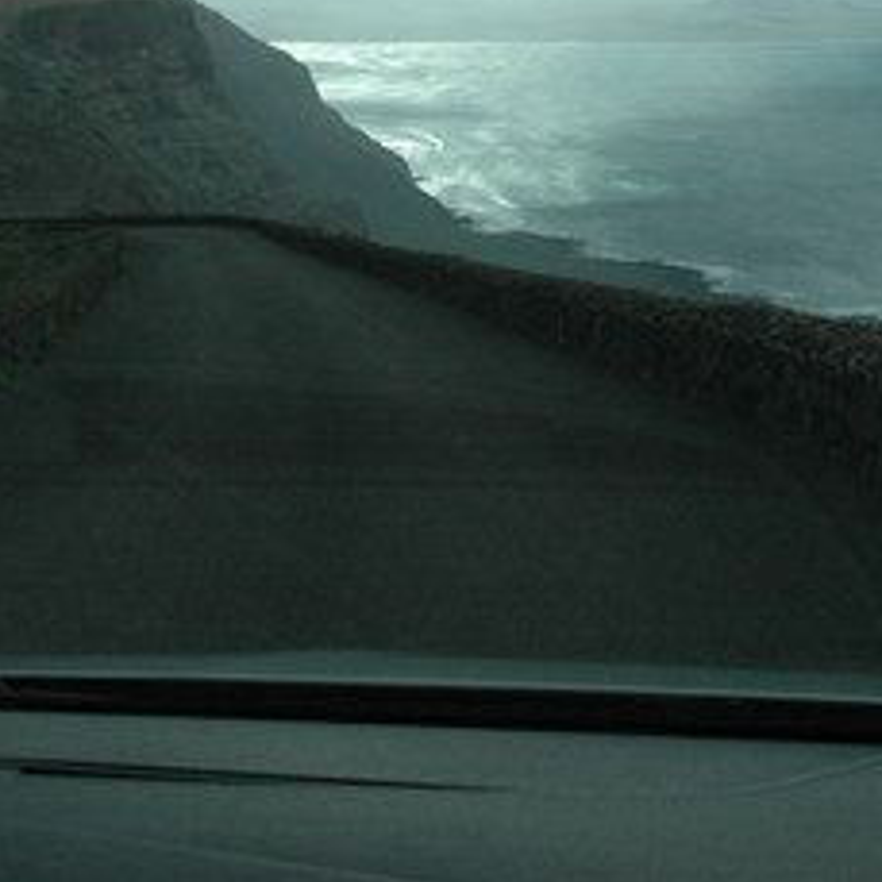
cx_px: 389
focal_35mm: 72
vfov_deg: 23.2
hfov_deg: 24.0
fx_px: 2076
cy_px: 33
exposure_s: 1/500
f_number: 11
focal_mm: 18
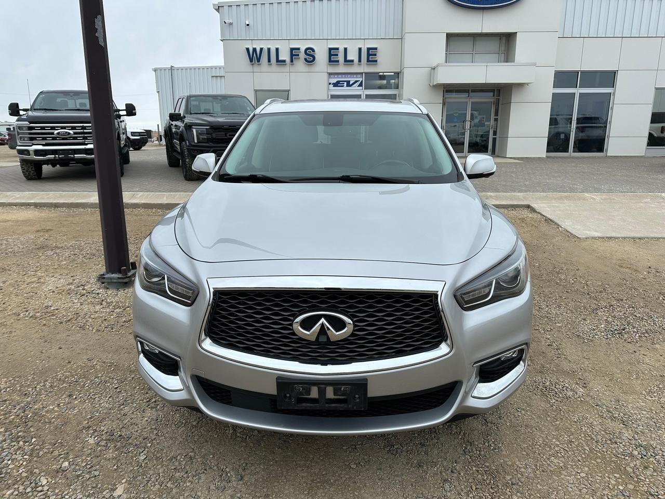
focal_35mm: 24
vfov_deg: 56.8
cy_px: 250
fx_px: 461
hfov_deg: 71.6
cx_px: 332
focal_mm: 6.86
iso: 80
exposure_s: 1/1639
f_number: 1.78
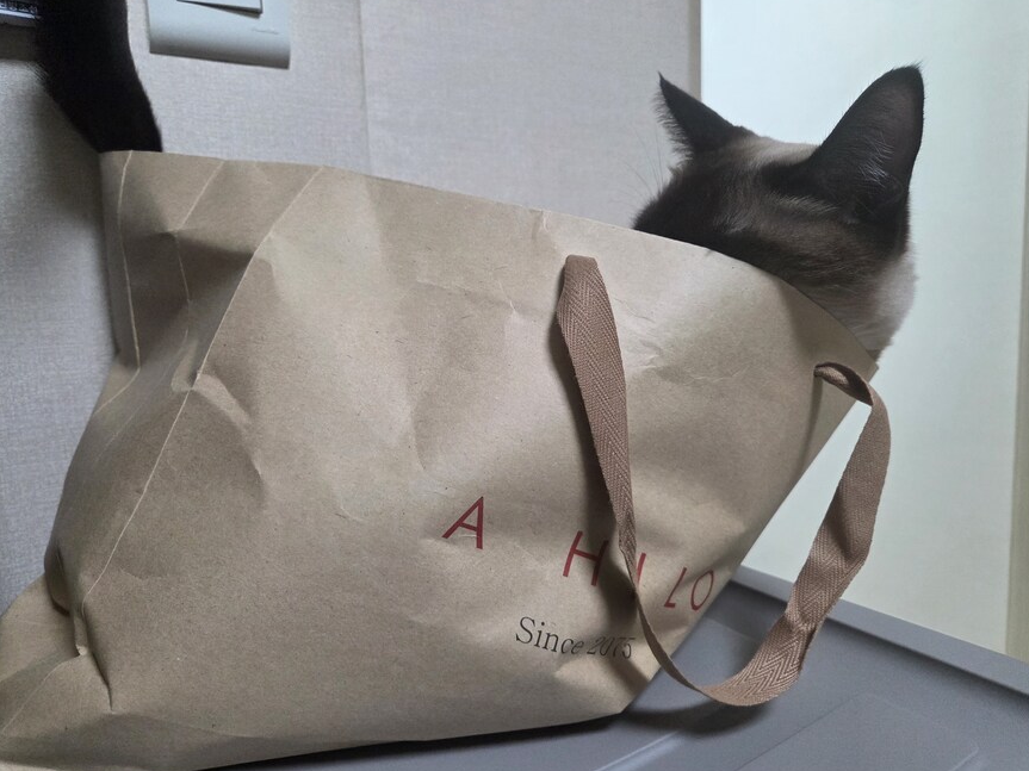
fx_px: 713
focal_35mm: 24
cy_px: 387
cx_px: 515
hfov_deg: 71.6
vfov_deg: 56.8
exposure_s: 1/120
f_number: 1.8
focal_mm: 5.4
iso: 400
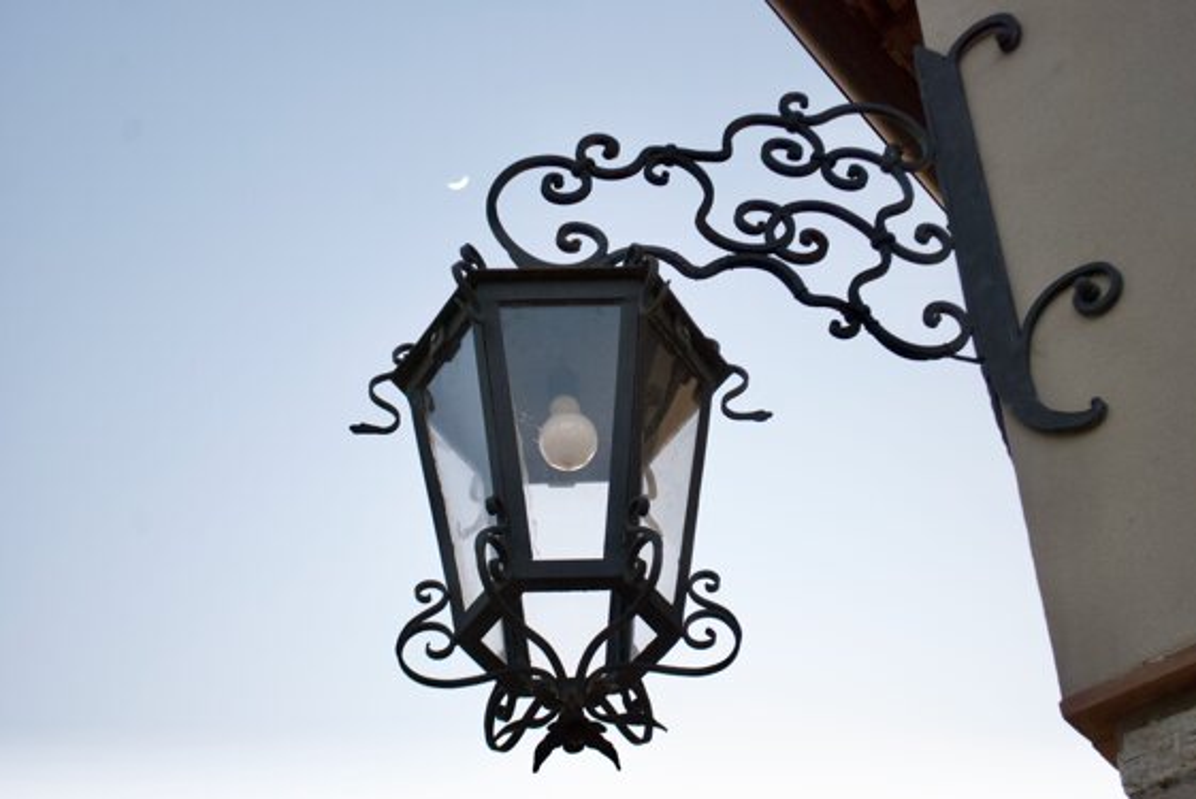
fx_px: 2194
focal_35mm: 66
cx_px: 598
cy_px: 400
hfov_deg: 30.5
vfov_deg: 20.6
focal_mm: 44
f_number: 5.3
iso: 800
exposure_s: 1/50
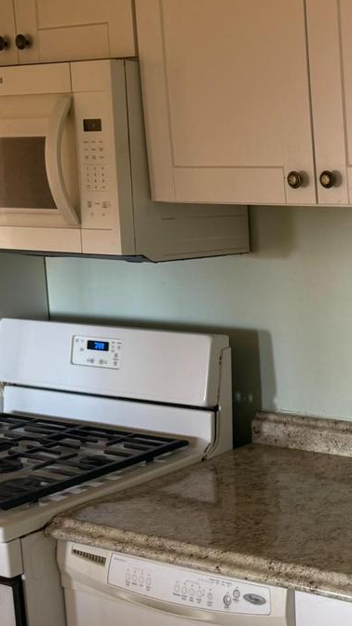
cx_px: 497
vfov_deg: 37.2
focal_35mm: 56
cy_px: 314
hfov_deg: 19.3
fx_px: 929
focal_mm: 6.76
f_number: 1.78
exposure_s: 1/60
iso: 125
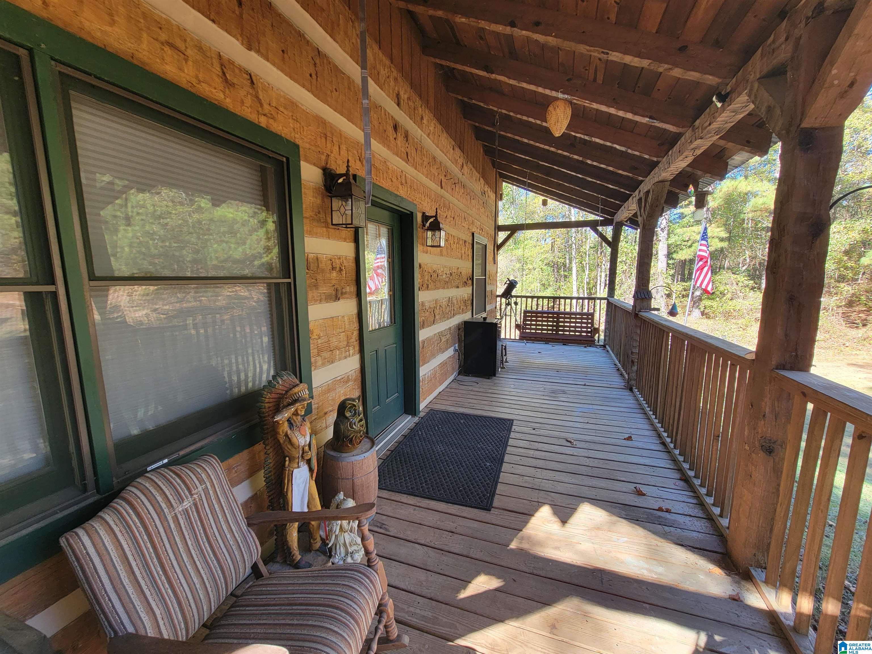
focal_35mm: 13
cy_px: 327
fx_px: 327
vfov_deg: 89.9
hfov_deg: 106.2
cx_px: 436
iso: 64
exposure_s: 1/60
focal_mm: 2.2
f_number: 2.2
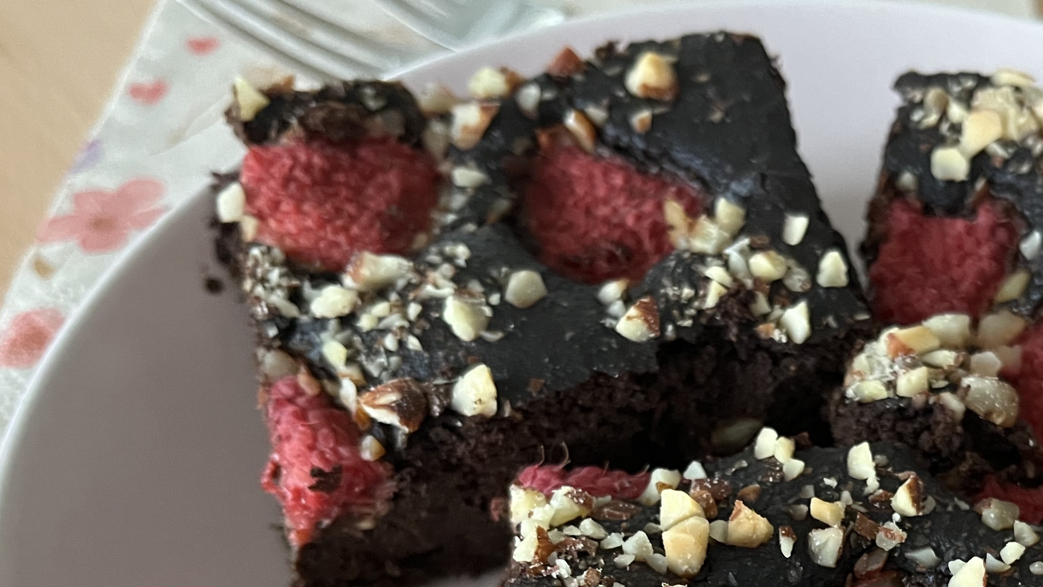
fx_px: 1383
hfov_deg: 39.9
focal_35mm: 50
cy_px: 603
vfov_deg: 22.9
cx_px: 810
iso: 500
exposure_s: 1/45
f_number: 1.6
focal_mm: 5.1
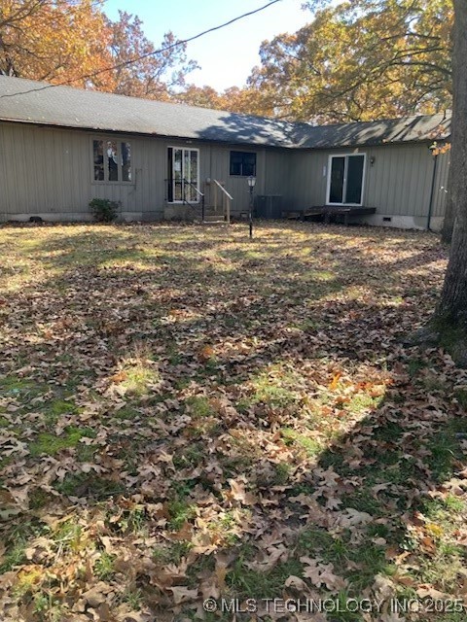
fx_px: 504
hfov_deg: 49.7
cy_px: 311
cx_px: 234
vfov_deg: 63.4
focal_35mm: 28
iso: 20
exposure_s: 1/169
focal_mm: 3.99
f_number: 1.8
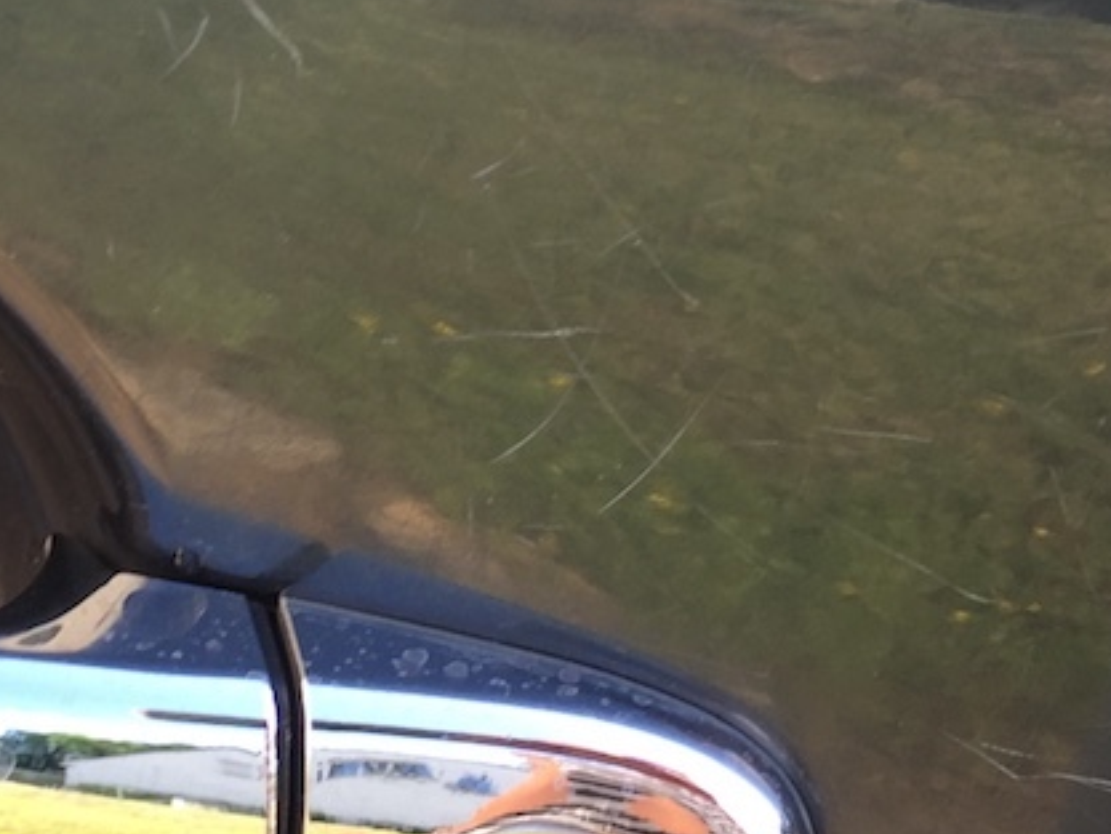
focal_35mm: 89
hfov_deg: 21.4
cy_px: -75
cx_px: 64
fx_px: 2857
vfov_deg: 16.1
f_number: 2.2
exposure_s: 1/117
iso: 32
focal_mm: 4.15
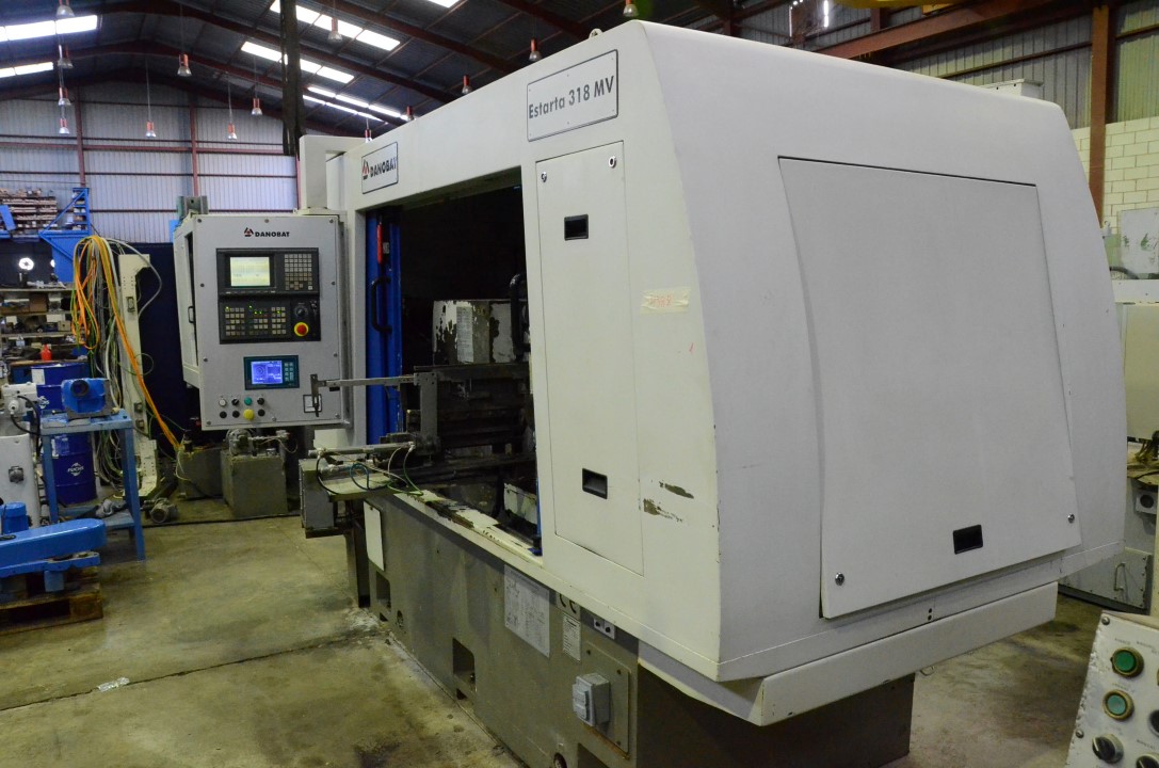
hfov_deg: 67.5
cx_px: 580
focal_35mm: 27
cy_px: 384
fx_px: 867
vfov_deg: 47.7
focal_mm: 18
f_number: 5.6
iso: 6400
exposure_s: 1/125
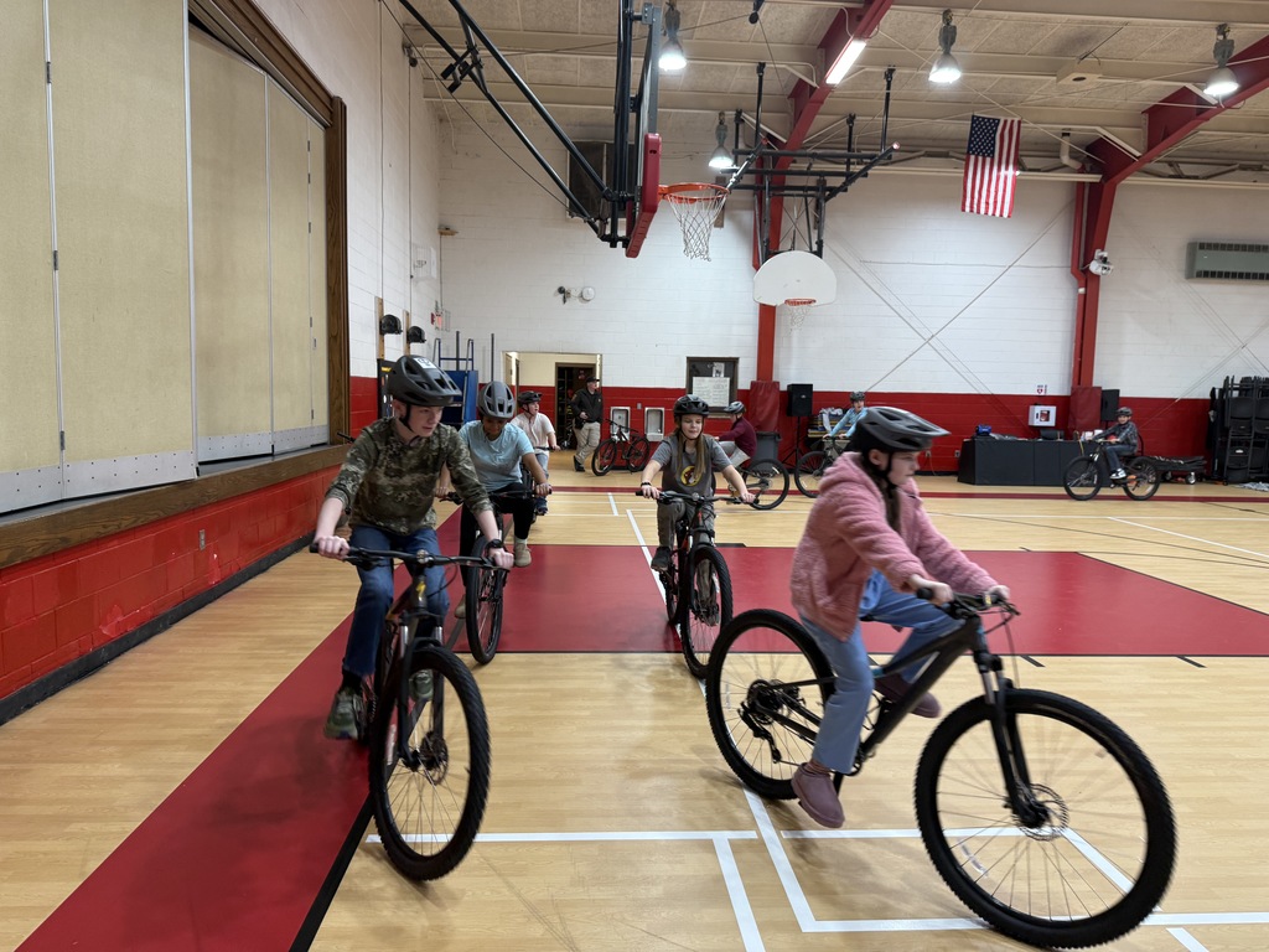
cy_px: 476
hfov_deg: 71.6
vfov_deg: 56.8
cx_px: 634
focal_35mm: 24
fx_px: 880
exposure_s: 1/60
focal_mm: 6.76
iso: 125
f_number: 1.78
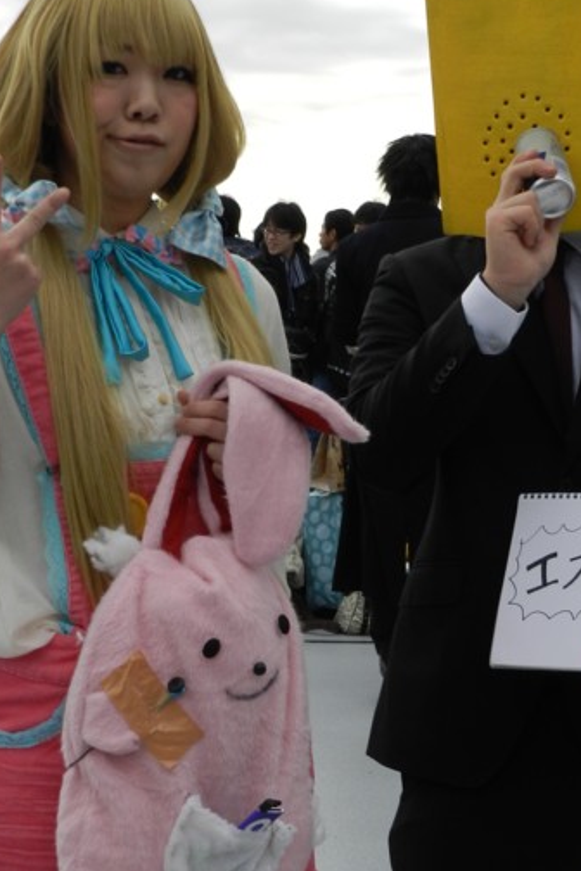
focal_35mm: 76
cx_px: 316
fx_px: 1840
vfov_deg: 26.6
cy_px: 472
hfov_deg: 17.9
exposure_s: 1/640
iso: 160
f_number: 4.2
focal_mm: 8.1
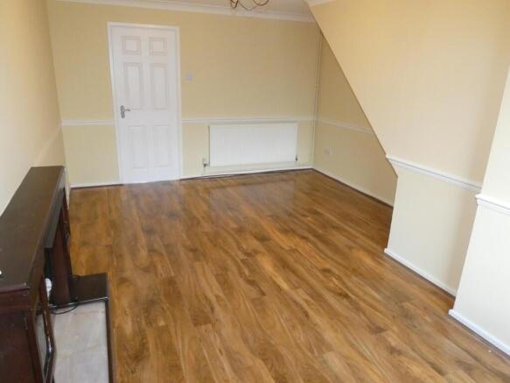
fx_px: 368
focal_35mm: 25
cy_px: 192
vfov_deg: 54.9
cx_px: 255
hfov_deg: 69.4
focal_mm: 4.4
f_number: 3
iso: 800
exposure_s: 1/125
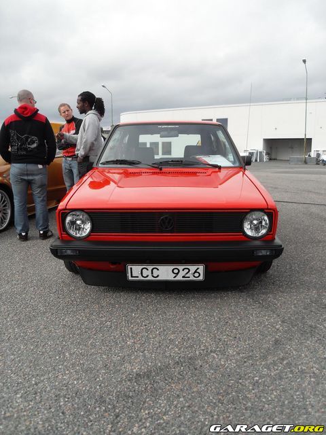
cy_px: 218
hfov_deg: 49.7
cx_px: 163
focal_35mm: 28
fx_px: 352
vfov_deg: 63.4
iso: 80
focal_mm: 6
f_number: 7.1
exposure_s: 1/180
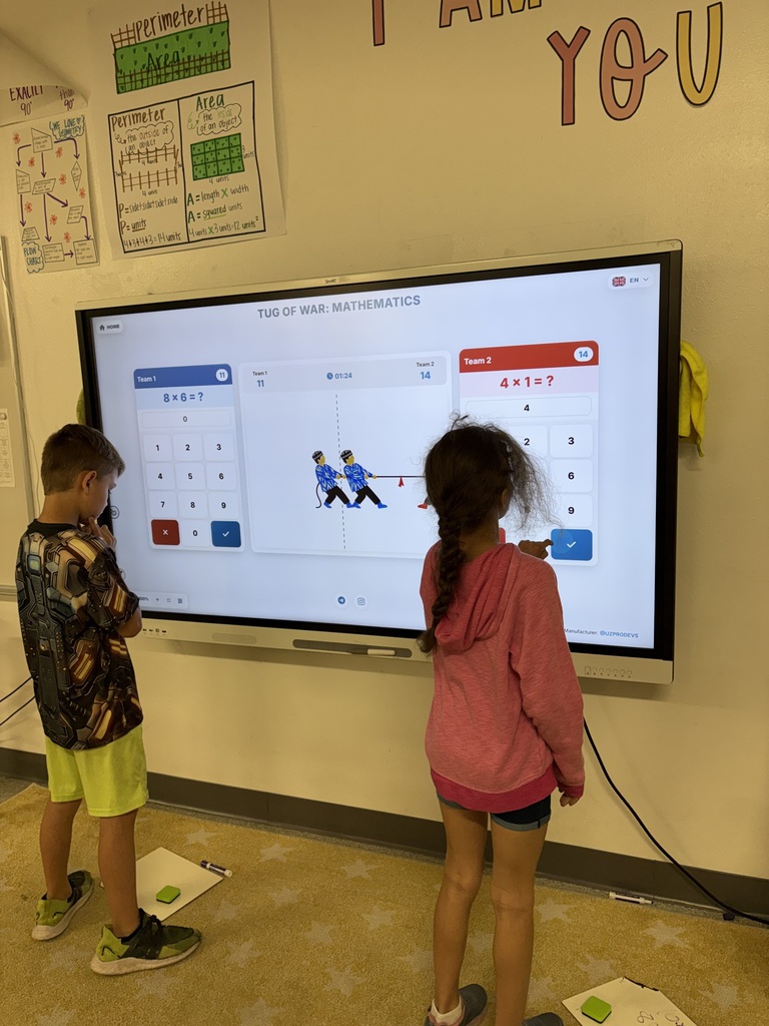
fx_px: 770
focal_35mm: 26
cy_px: 513
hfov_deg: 53.1
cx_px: 384
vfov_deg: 67.3
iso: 80
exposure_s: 1/120
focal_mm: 5.96
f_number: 1.6
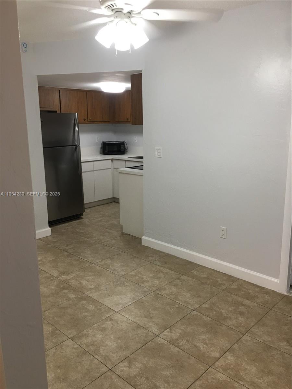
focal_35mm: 29
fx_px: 326
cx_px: 146
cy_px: 194
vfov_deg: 61.7
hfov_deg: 48.2
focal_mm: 4.15
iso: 32
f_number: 2.2
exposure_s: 1/15
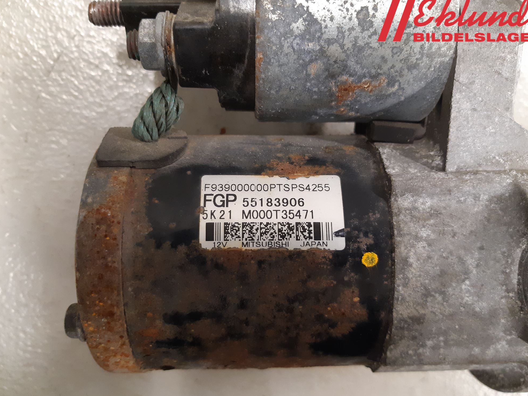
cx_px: 268
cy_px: 202
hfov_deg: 65.3
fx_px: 412
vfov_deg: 51.4
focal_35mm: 27
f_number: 1.7
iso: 250
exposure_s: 1/25
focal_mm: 3.93
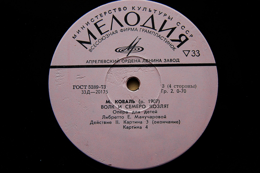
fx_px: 379
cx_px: 130
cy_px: 86
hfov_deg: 37.9
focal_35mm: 52
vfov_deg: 25.7
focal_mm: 35
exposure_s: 1/125
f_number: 5.6
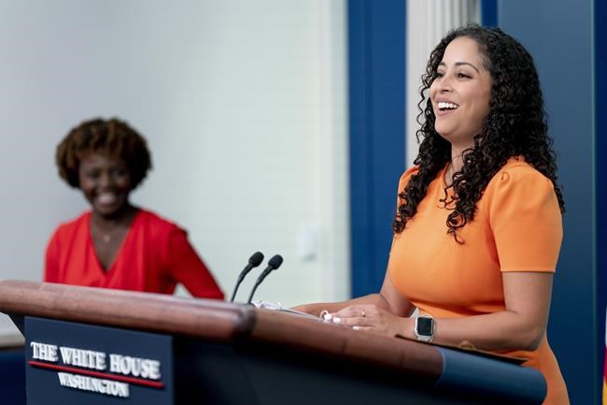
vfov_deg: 13.0
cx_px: 304
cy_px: 202
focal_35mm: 105
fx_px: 1770
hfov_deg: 19.5
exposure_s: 1/400
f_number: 2.8
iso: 1250
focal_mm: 105
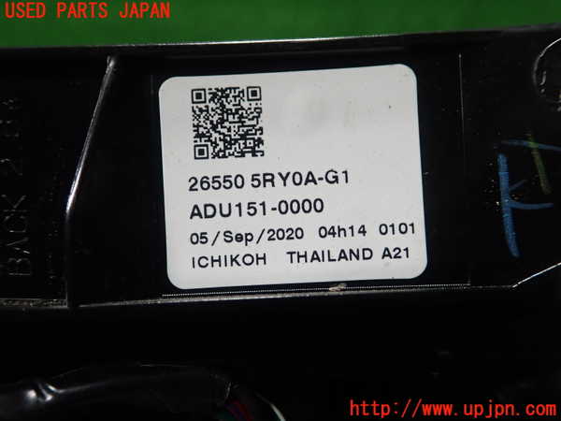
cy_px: 210
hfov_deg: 60.0
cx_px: 280
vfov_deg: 46.8
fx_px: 486
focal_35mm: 30
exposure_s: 1/125
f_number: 2.3
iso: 320
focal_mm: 5.5
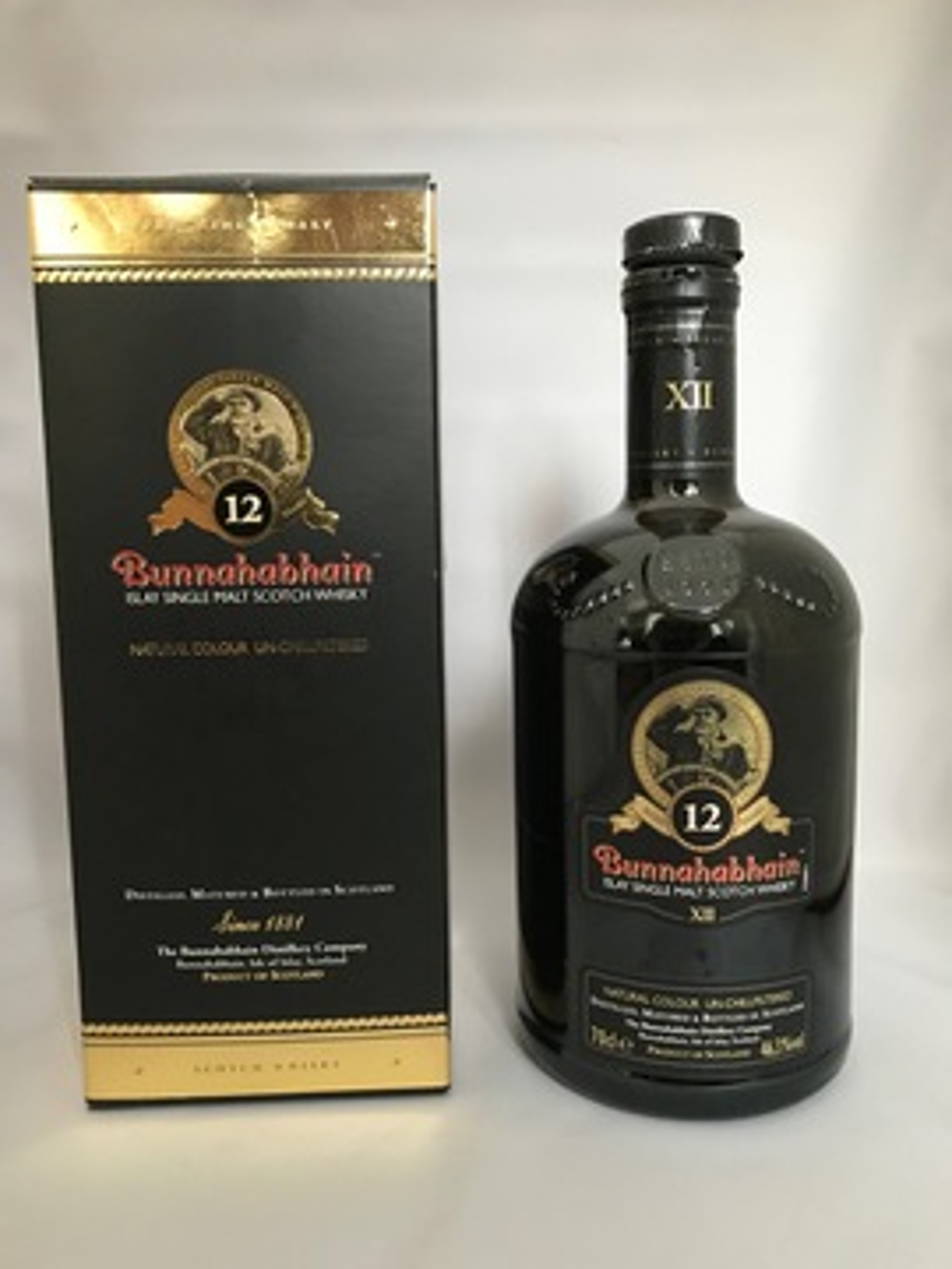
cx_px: 476
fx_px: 1027
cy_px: 634
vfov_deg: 63.4
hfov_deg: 49.7
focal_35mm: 28
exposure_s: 1/15
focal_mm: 3.99
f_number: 1.8
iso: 100
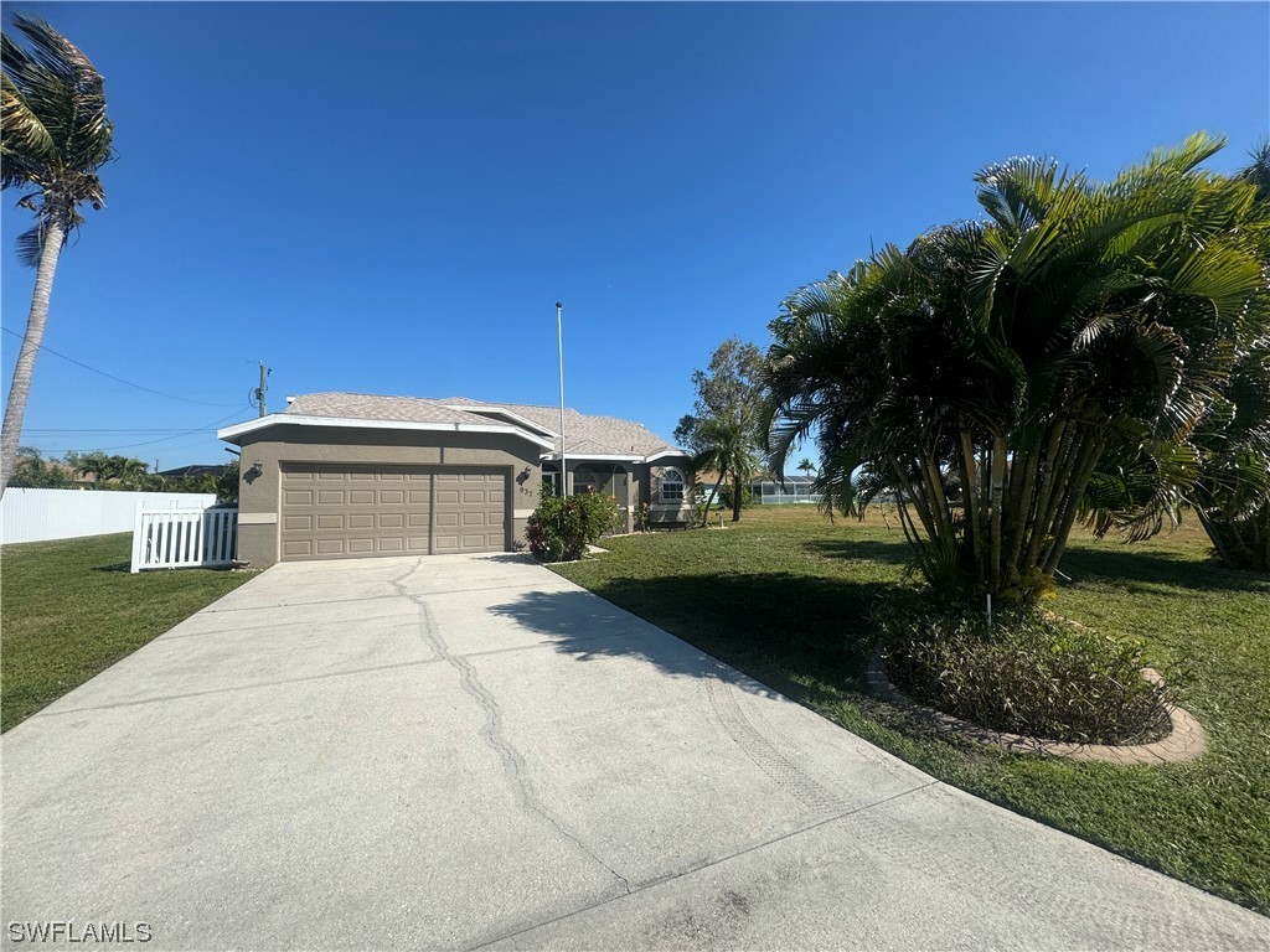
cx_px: 635
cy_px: 476
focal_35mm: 14
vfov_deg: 85.7
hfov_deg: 102.1
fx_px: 514
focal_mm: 2.22
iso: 50
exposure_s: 1/2584
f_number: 2.2
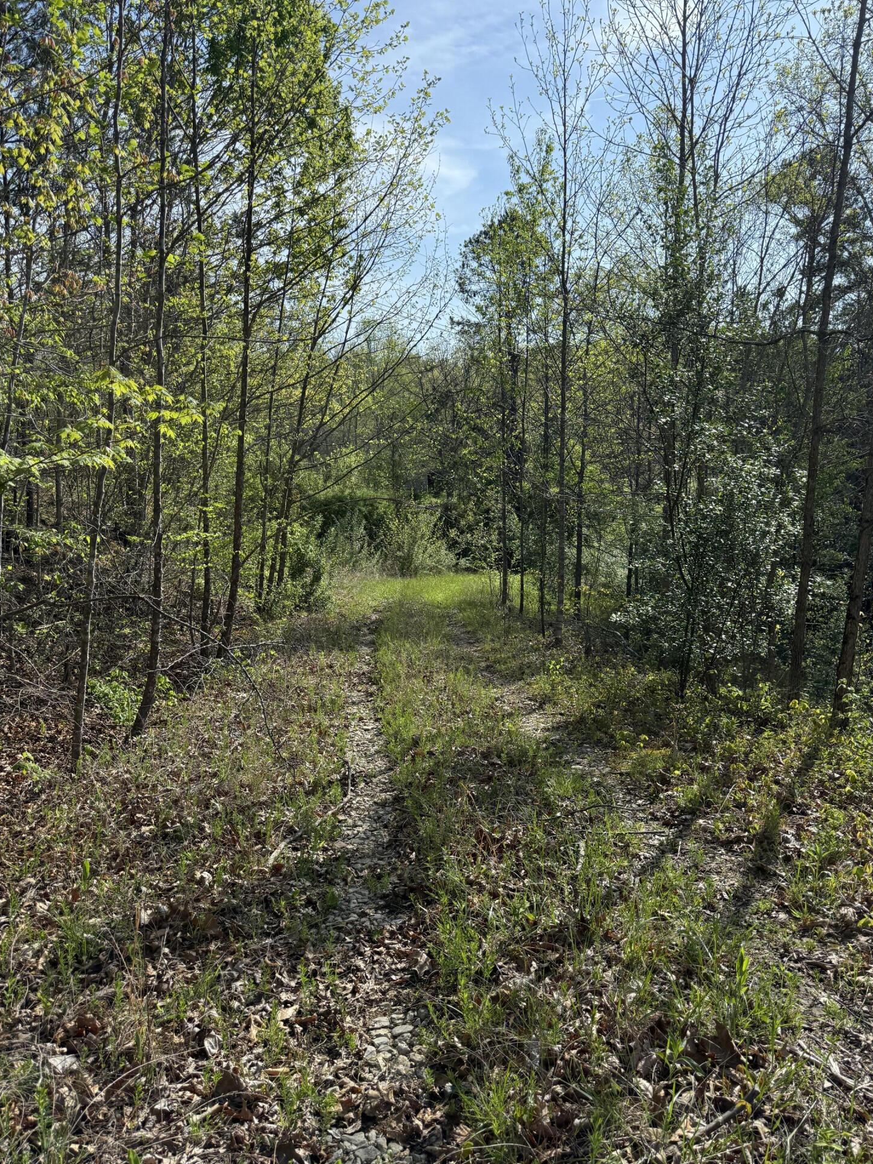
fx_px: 841
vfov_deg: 69.4
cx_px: 453
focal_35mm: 25
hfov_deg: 54.9
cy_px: 597
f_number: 1.78
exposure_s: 1/4405
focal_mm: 6.76
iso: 100
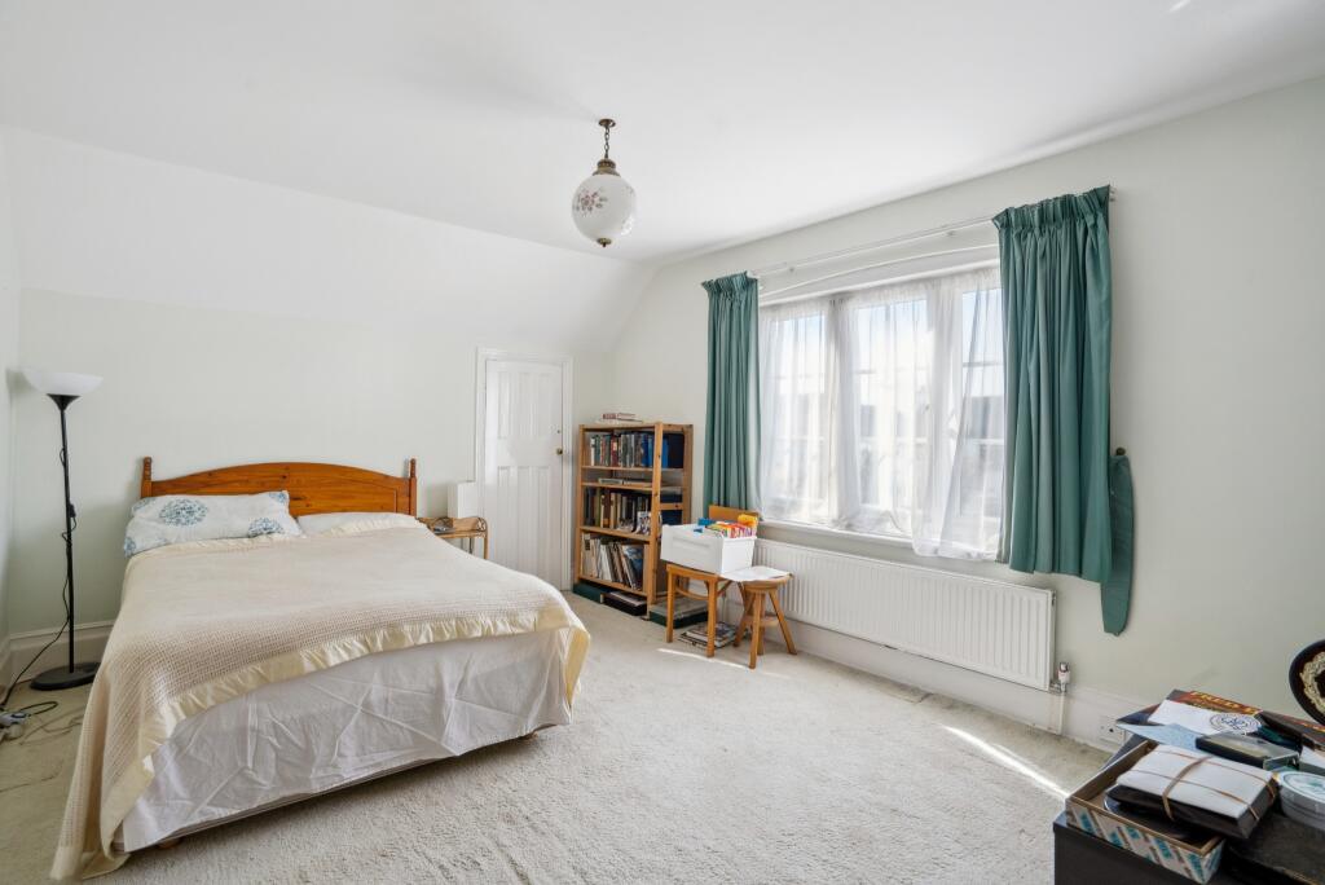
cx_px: 662
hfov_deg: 96.7
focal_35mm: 16
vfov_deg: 73.8
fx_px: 589
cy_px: 442
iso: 640
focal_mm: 16
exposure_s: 1/50
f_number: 8
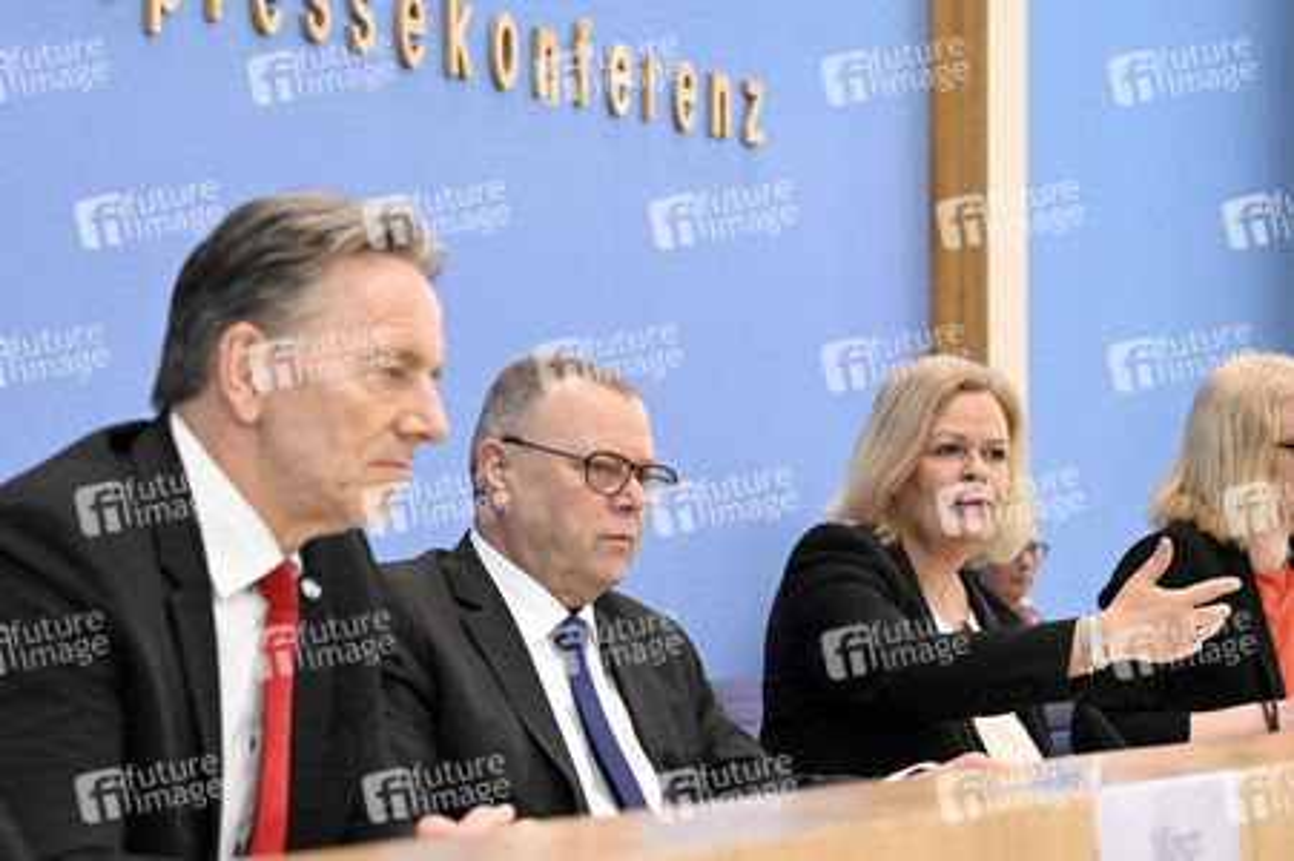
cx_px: 647
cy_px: 430
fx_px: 3951
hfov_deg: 18.6
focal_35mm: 110
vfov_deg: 12.4
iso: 5000
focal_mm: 110
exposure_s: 1/500
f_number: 7.1
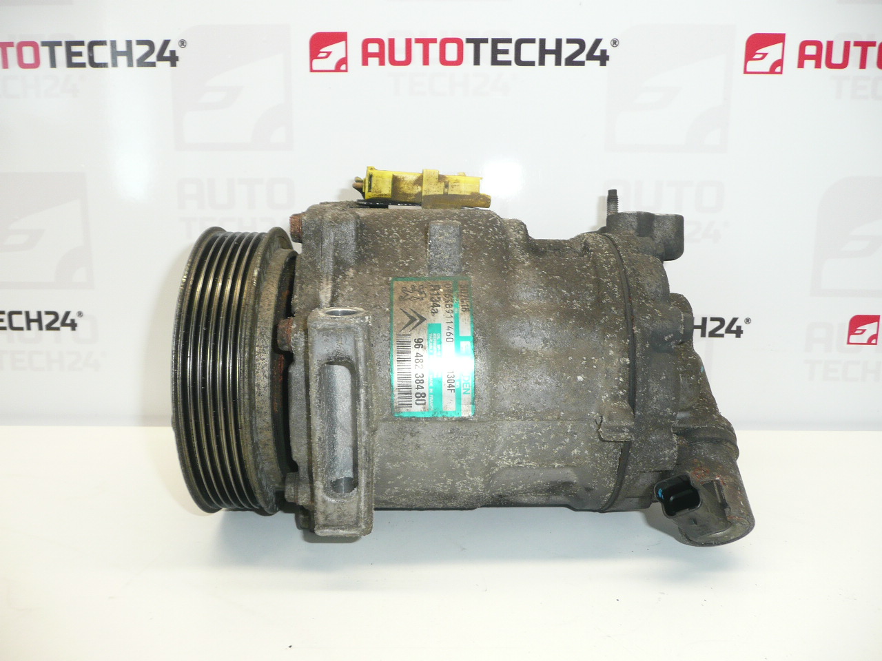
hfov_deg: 63.4
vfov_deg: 49.7
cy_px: 330
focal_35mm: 28
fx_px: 713
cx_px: 441
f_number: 3.3
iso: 100
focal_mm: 4.6
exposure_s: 1/40
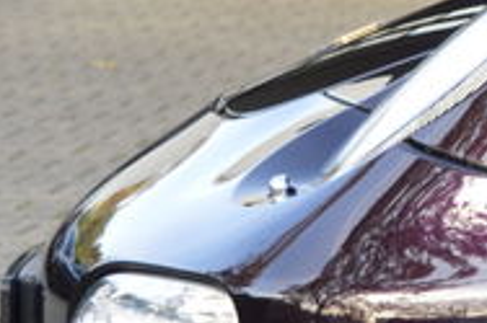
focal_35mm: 327
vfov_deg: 4.2
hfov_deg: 6.0
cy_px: 481
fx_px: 4420
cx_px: 1236
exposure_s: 1/125
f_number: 5.6
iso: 200
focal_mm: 40
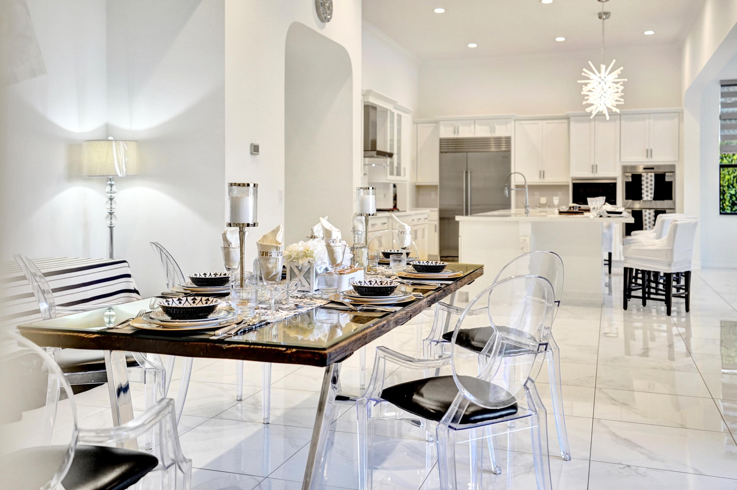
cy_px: 245
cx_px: 368
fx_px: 716
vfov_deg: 37.8
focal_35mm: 35
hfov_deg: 54.5
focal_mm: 35
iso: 800
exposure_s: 1/320
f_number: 2.8
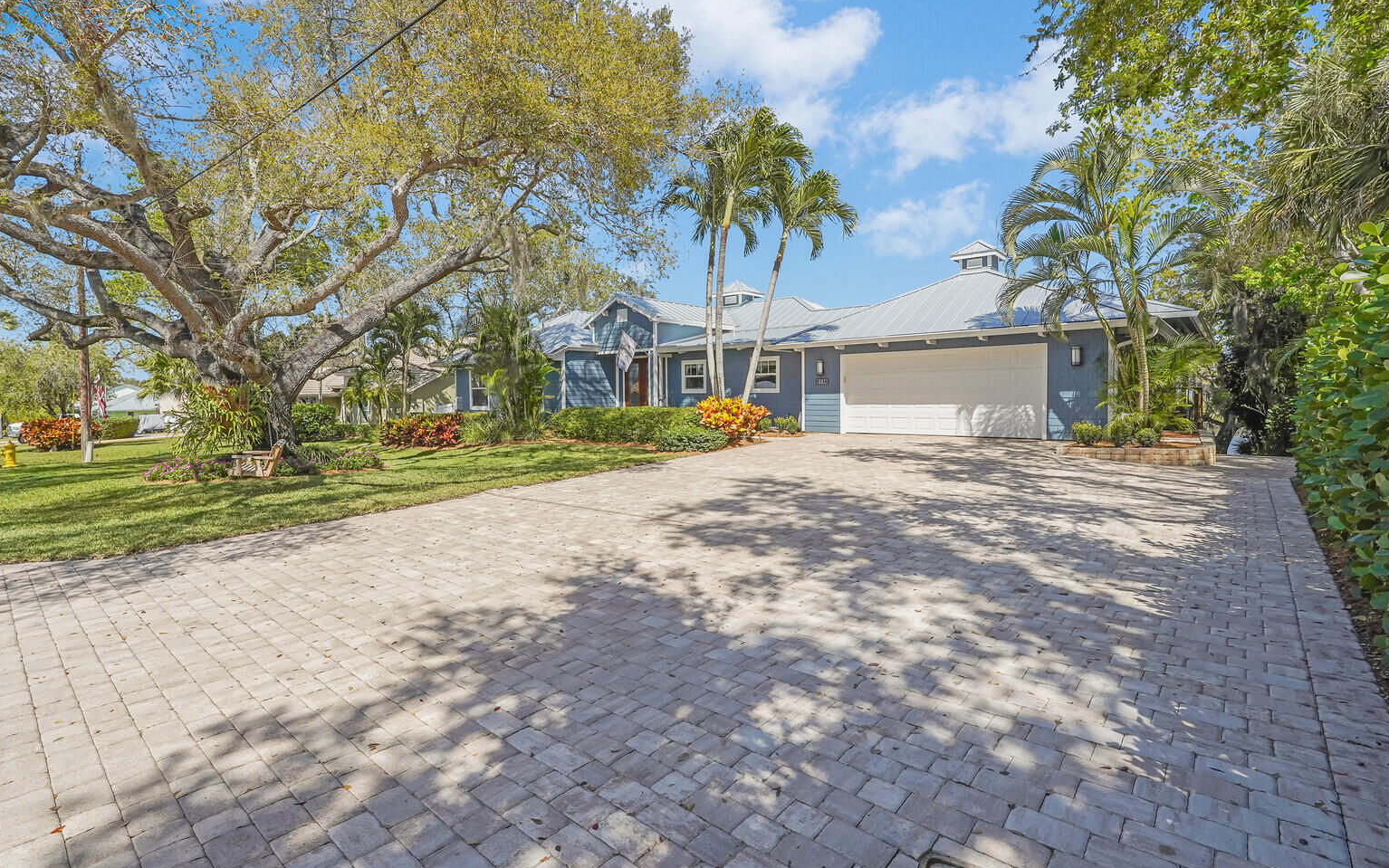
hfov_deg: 94.3
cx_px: 667
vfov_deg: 68.0
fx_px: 644
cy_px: 413
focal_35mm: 17
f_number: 11
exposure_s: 1/500
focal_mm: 16
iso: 320
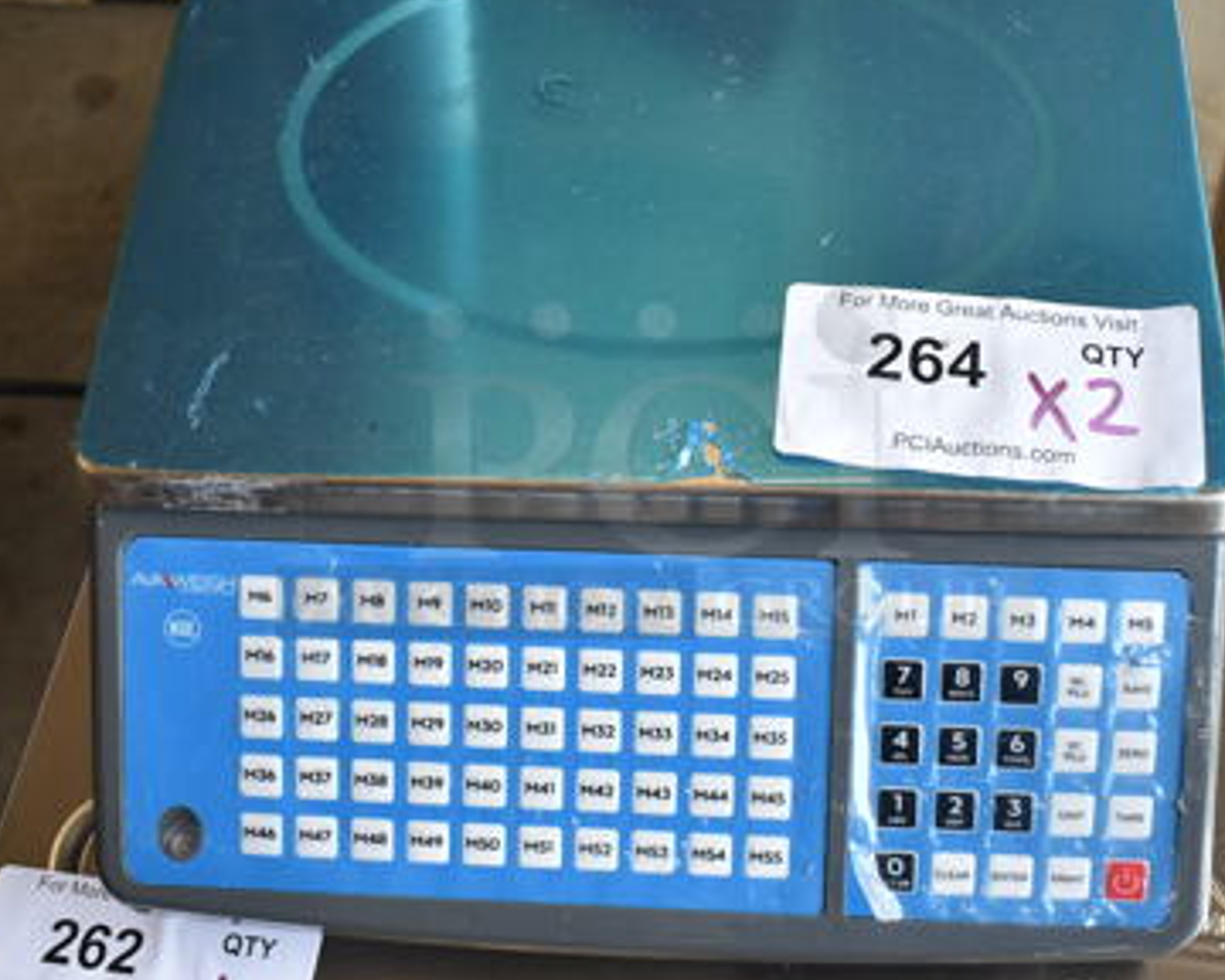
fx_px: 1559
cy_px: 459
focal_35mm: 43
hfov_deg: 42.9
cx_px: 657
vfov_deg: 34.9
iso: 280
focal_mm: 18
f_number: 3.5
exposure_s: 1/125
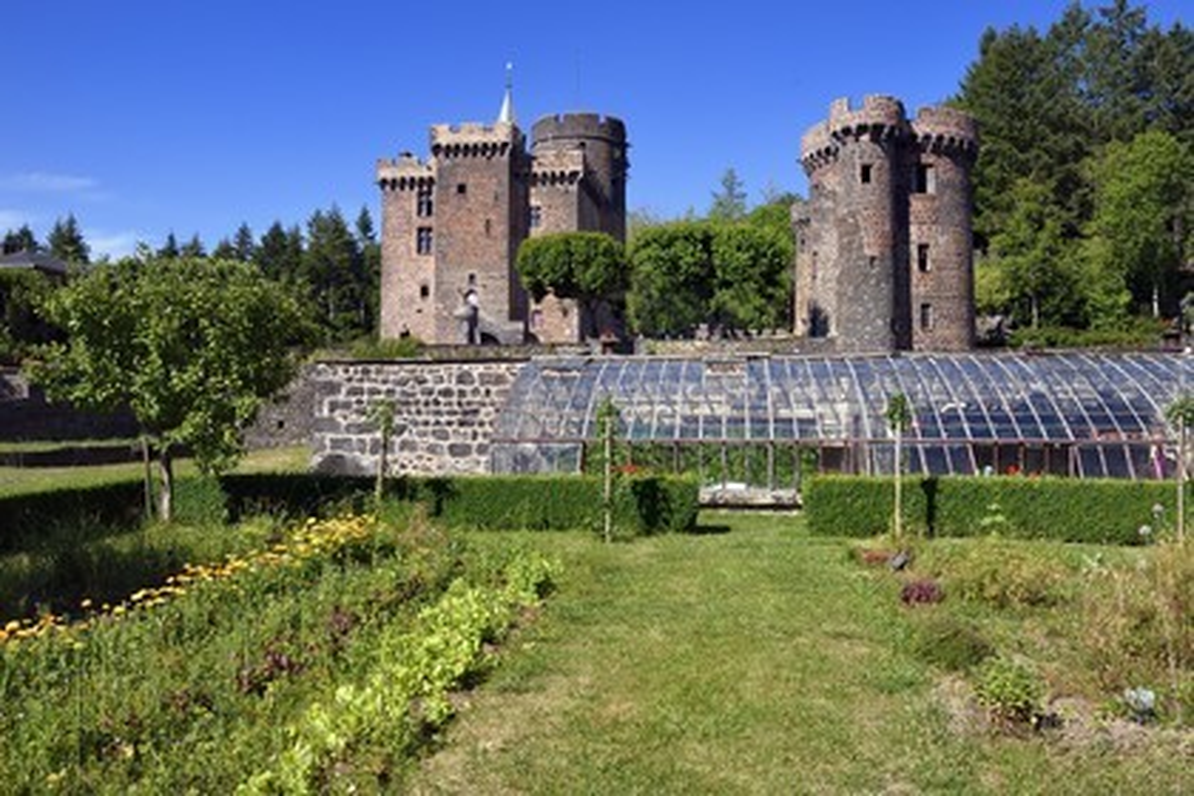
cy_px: 398
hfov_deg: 60.3
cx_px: 597
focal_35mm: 31
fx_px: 1028
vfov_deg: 42.3
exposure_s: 1/250
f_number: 13
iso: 200
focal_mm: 31
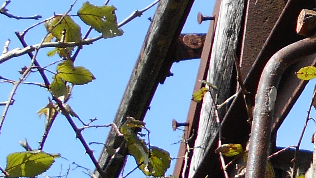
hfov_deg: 13.8
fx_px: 1039
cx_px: 691
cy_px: 52
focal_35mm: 124
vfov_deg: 9.8
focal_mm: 4.6
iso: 80
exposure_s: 1/500
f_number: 3.2
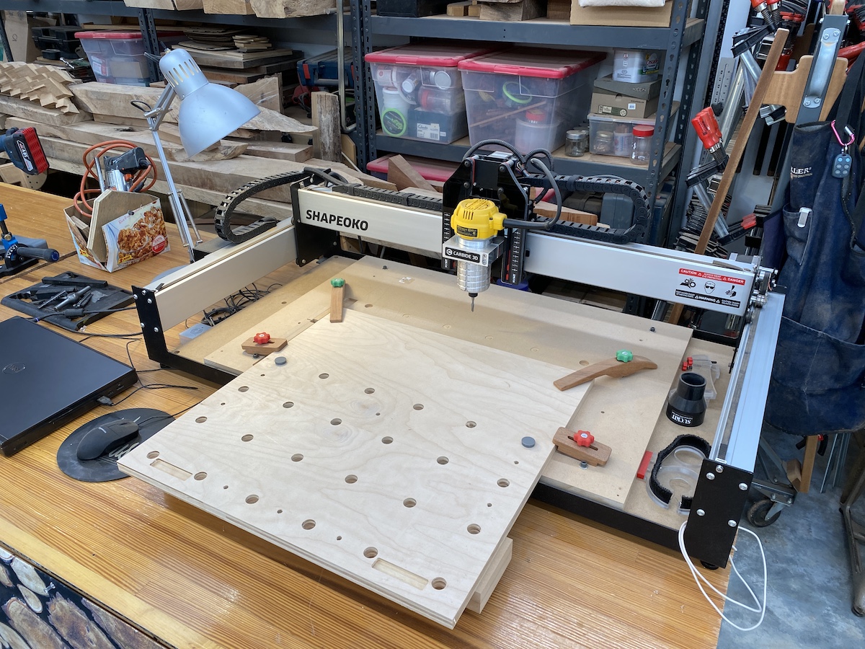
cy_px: 324
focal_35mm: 26
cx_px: 432
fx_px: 650
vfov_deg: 53.1
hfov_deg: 67.3
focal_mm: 4.25
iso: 64
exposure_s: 1/120
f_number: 1.8
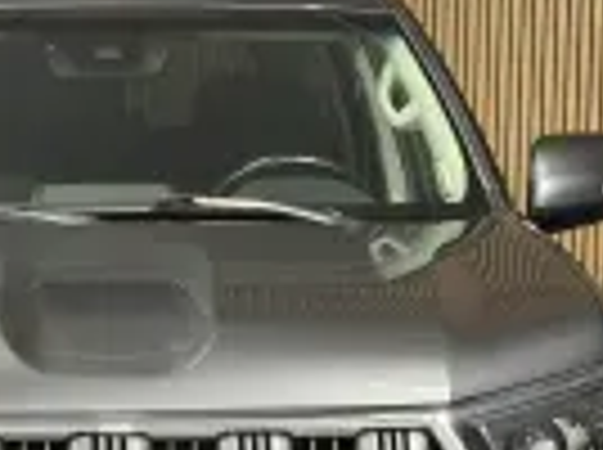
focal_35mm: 129
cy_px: 454
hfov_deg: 15.2
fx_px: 2243
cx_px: 117
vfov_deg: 11.3
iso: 200
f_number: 1.78
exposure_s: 1/33
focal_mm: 6.76
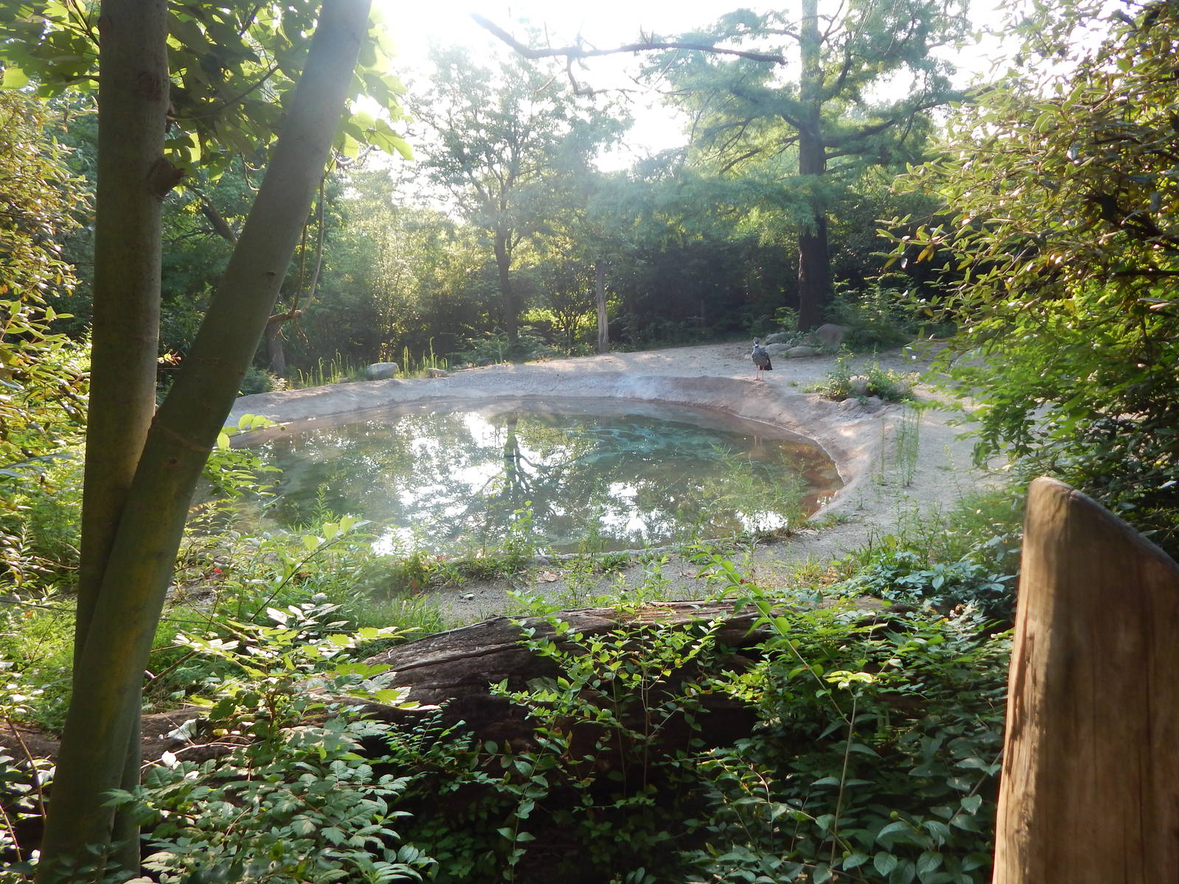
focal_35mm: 22
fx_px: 749
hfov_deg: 76.4
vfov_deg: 61.1
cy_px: 442
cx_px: 590
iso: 125
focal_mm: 4
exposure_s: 1/200
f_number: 3
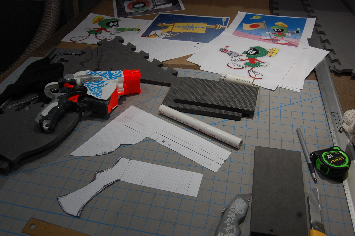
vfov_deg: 43.5
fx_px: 296
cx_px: 178
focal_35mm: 30
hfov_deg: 62.0
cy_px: 118
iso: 360
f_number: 5.6
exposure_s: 1/125
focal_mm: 20
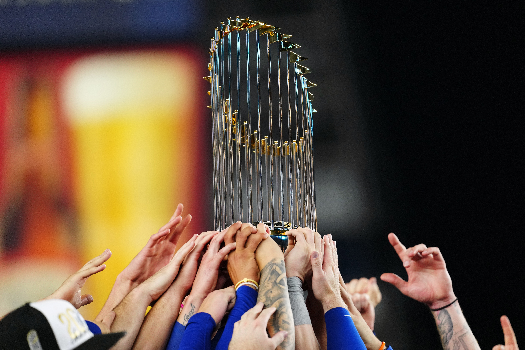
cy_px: 175
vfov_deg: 4.6
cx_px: 262
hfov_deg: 6.9
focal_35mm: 300
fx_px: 4375
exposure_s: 1/1600
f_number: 2.8
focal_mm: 300
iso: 2500
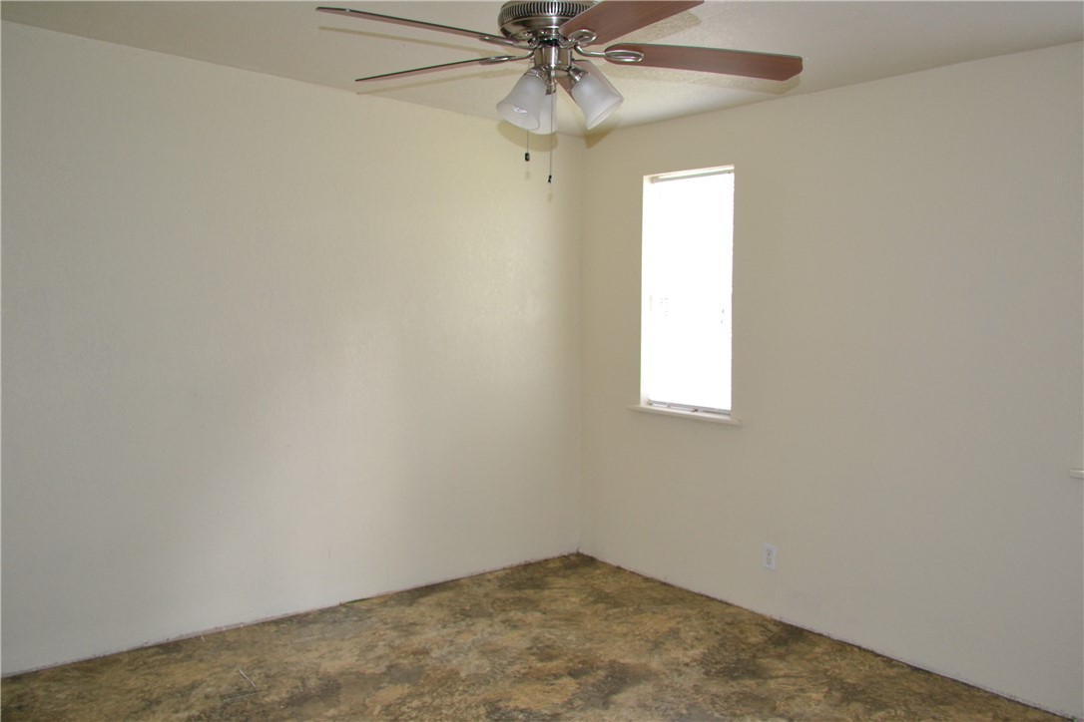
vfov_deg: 43.6
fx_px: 903
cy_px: 361
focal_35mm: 30
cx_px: 542
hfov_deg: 61.9
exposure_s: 1/60
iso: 1100
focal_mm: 20
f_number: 3.8
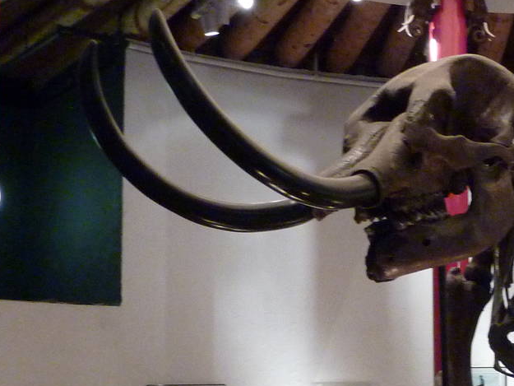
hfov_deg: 28.5
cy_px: 318
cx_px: 507
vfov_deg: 22.6
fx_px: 950
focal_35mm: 64
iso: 400
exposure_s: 1/8
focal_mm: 4.1
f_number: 3.3
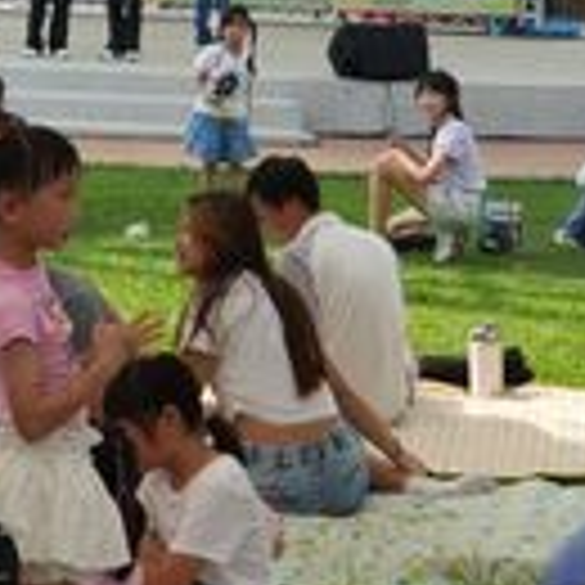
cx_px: 14
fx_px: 2543
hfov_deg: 13.0
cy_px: 72
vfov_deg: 13.0
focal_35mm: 133
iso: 400
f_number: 22
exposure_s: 1/80
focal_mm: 34
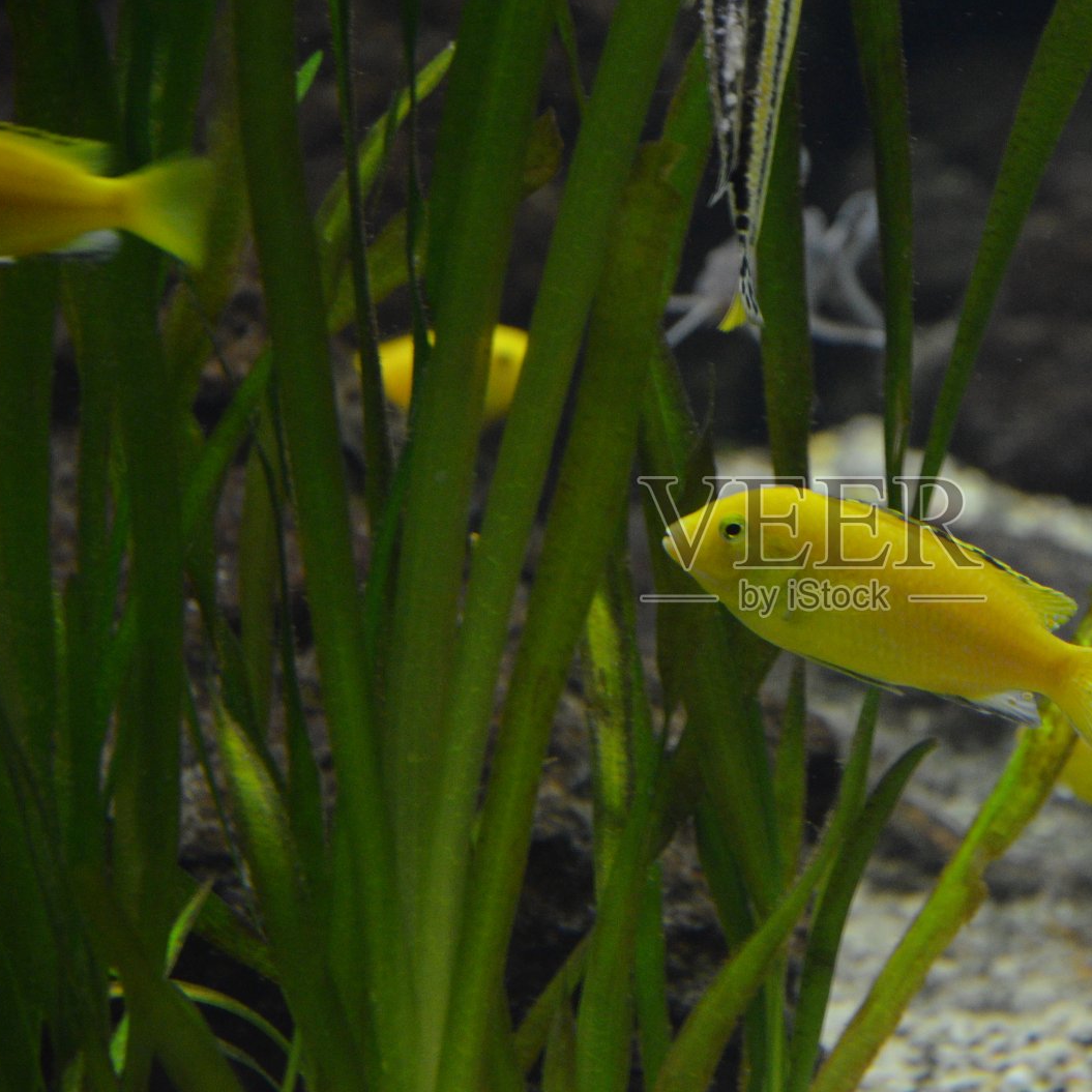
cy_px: 548
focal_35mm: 203
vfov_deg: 8.6
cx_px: 813
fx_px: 7232
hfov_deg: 8.6
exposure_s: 1/50
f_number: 5.6
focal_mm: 105
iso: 1600
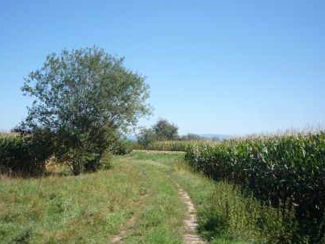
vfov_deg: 37.6
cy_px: 143
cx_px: 152
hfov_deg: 48.9
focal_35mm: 38
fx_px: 357
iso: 100
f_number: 4.5
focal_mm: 5.2
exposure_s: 1/400
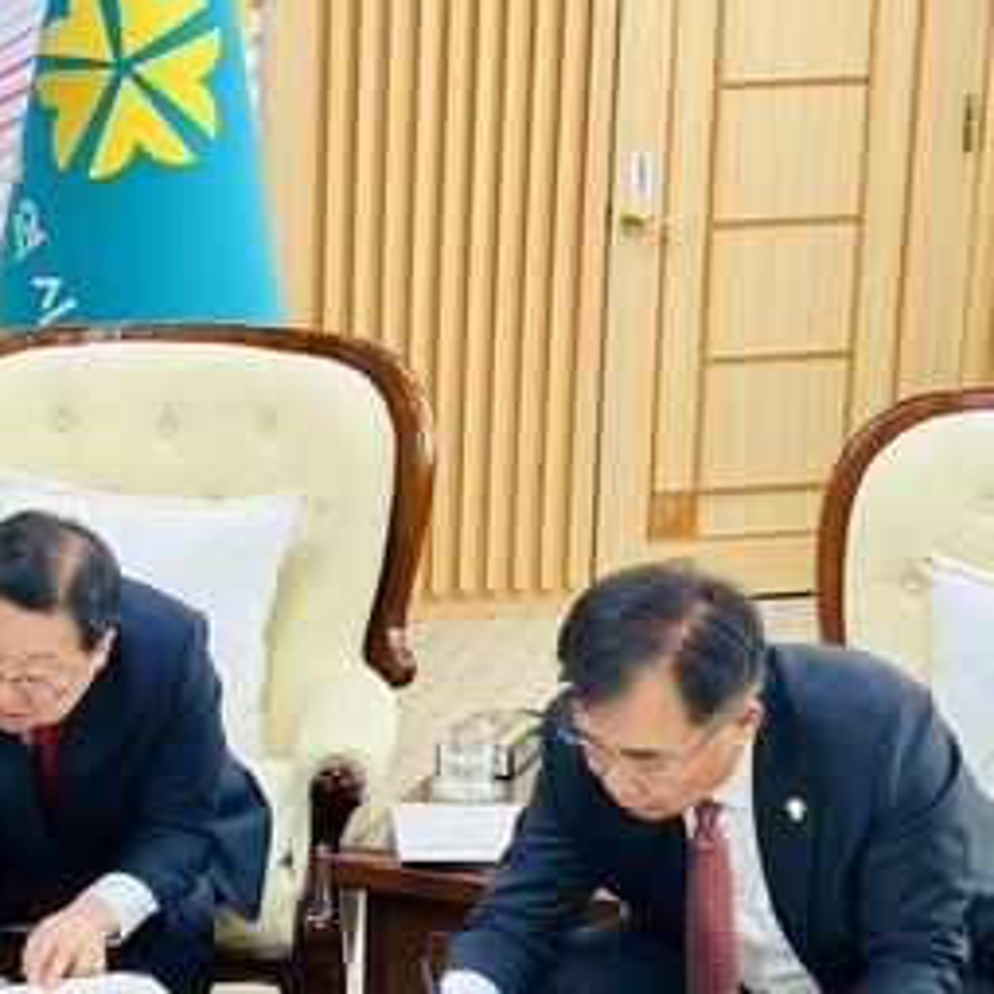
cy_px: 686
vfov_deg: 17.3
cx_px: 43
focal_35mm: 100
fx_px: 3249
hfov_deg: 17.1
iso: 64
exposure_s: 1/120
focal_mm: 6.86
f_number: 1.78
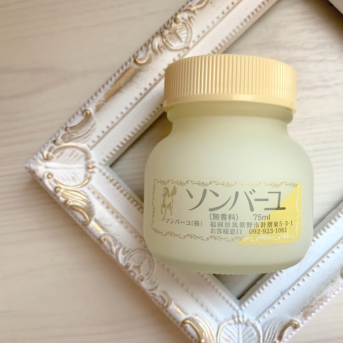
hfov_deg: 51.8
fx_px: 348
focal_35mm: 31
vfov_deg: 52.5
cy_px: 170
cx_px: 221
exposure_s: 1/60
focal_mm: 4.25
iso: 320
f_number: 1.8
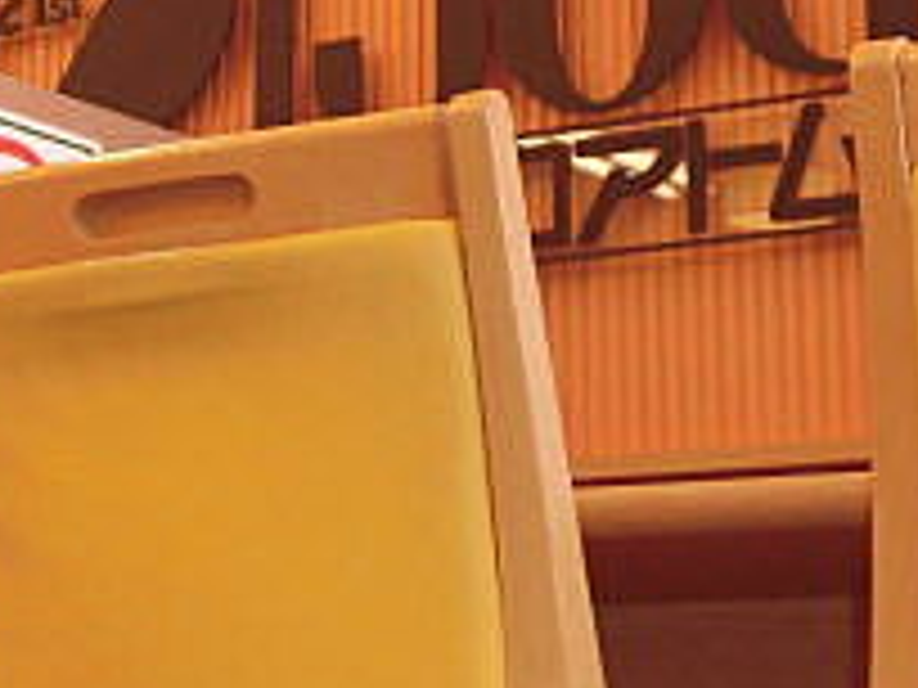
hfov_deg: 16.4
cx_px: 158
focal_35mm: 119
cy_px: 90
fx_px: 3156
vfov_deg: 12.4
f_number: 3.7
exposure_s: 1/60
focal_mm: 6.77
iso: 100
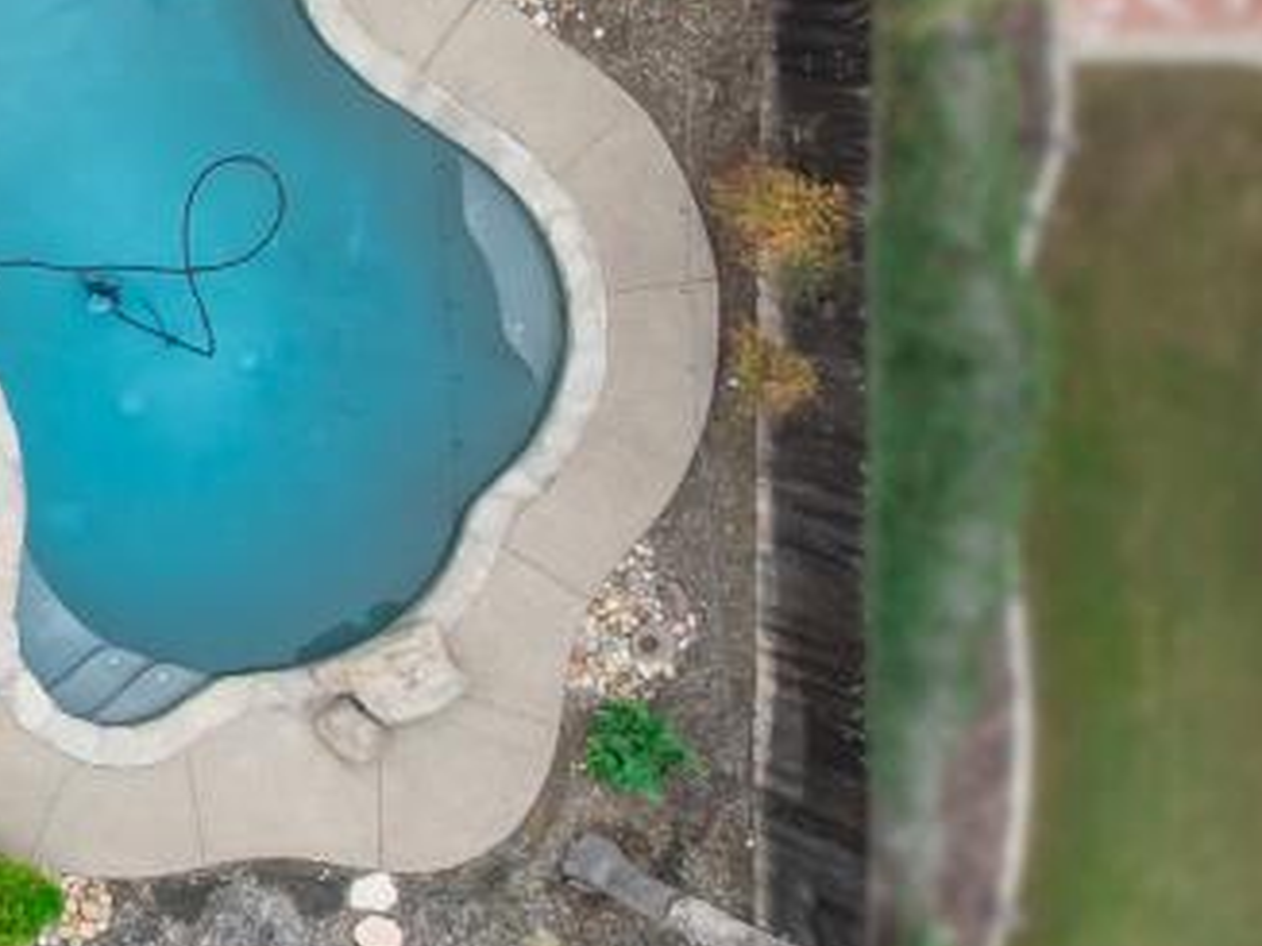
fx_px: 4009
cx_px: -1397
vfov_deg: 13.2
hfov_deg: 14.3
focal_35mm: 110
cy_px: -98
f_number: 2.8
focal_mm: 12.29
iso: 200
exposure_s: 1/320
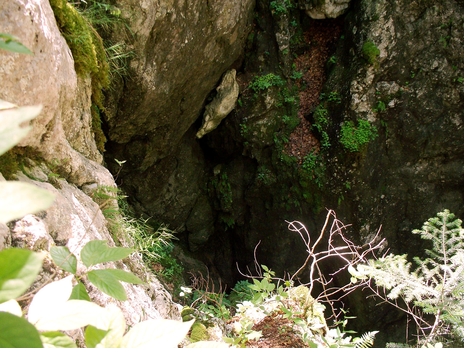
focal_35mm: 36
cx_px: 232
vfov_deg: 39.7
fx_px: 483
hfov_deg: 51.4
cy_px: 174
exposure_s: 1/60
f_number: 2.8
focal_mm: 7.54
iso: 125
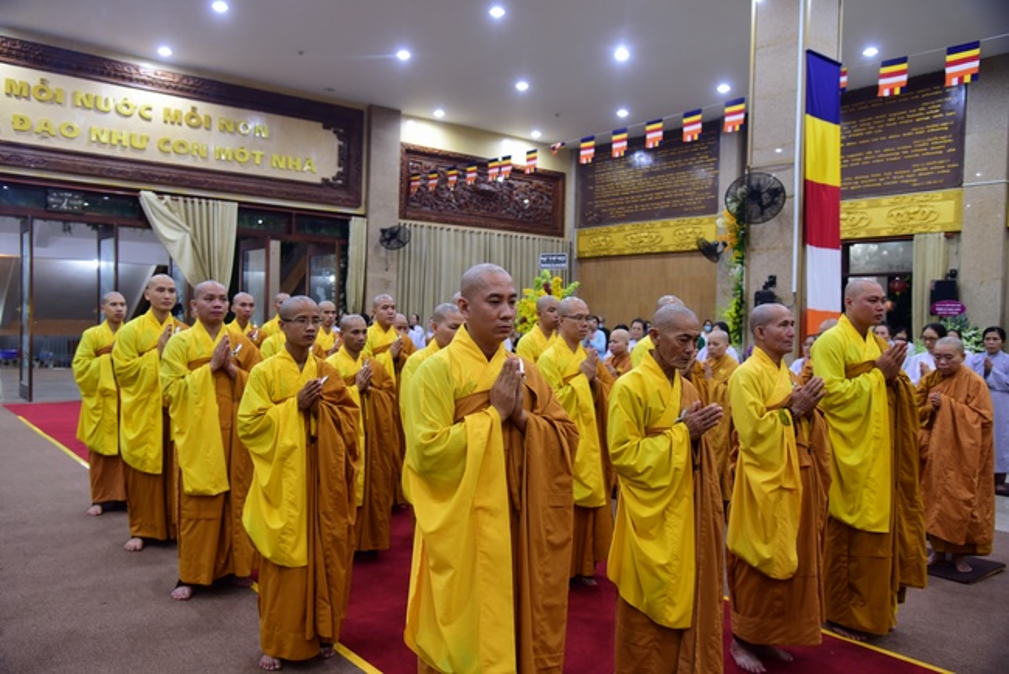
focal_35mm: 30
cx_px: 504
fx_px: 841
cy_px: 337
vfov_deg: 43.6
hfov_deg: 61.9
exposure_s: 1/25
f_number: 4
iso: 1000
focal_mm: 30
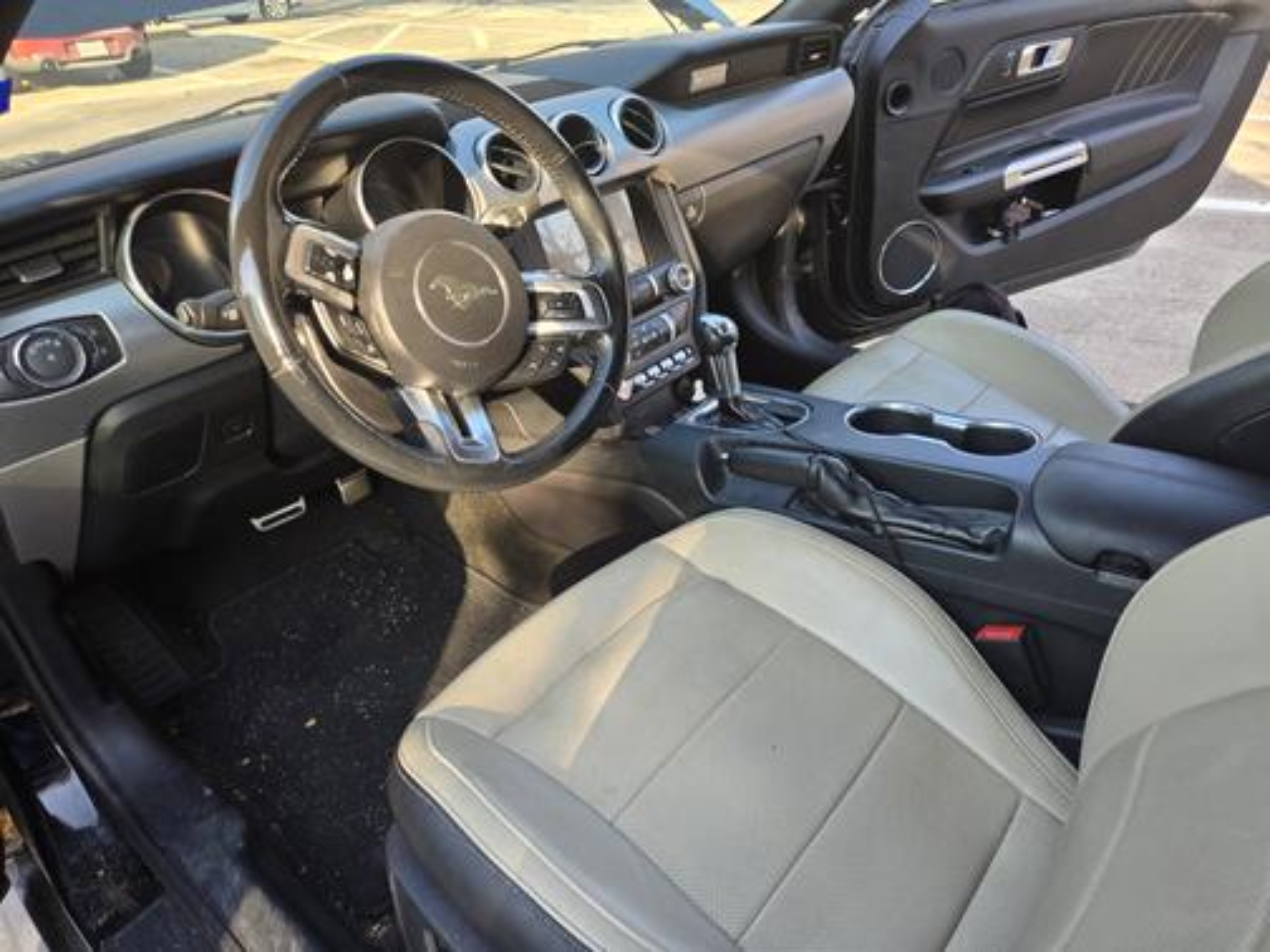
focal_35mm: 23
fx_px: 844
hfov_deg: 73.9
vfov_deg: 58.9
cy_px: 476
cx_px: 635
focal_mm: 5.4
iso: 40
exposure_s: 1/180
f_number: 1.8
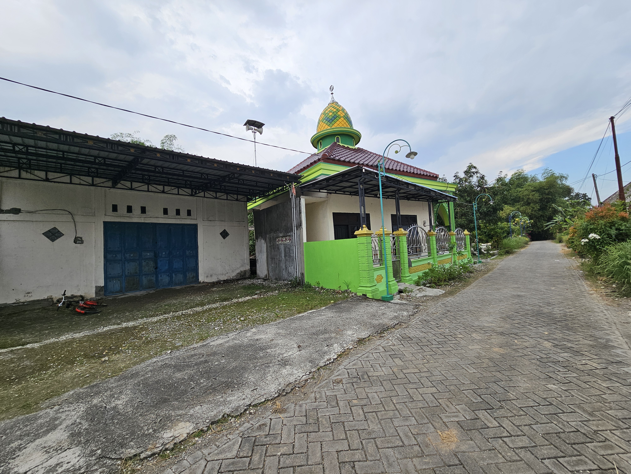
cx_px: 316
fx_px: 237
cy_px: 237
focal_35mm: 13
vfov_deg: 89.9
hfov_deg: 106.2
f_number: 2.2
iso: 50
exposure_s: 1/681
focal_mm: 2.2
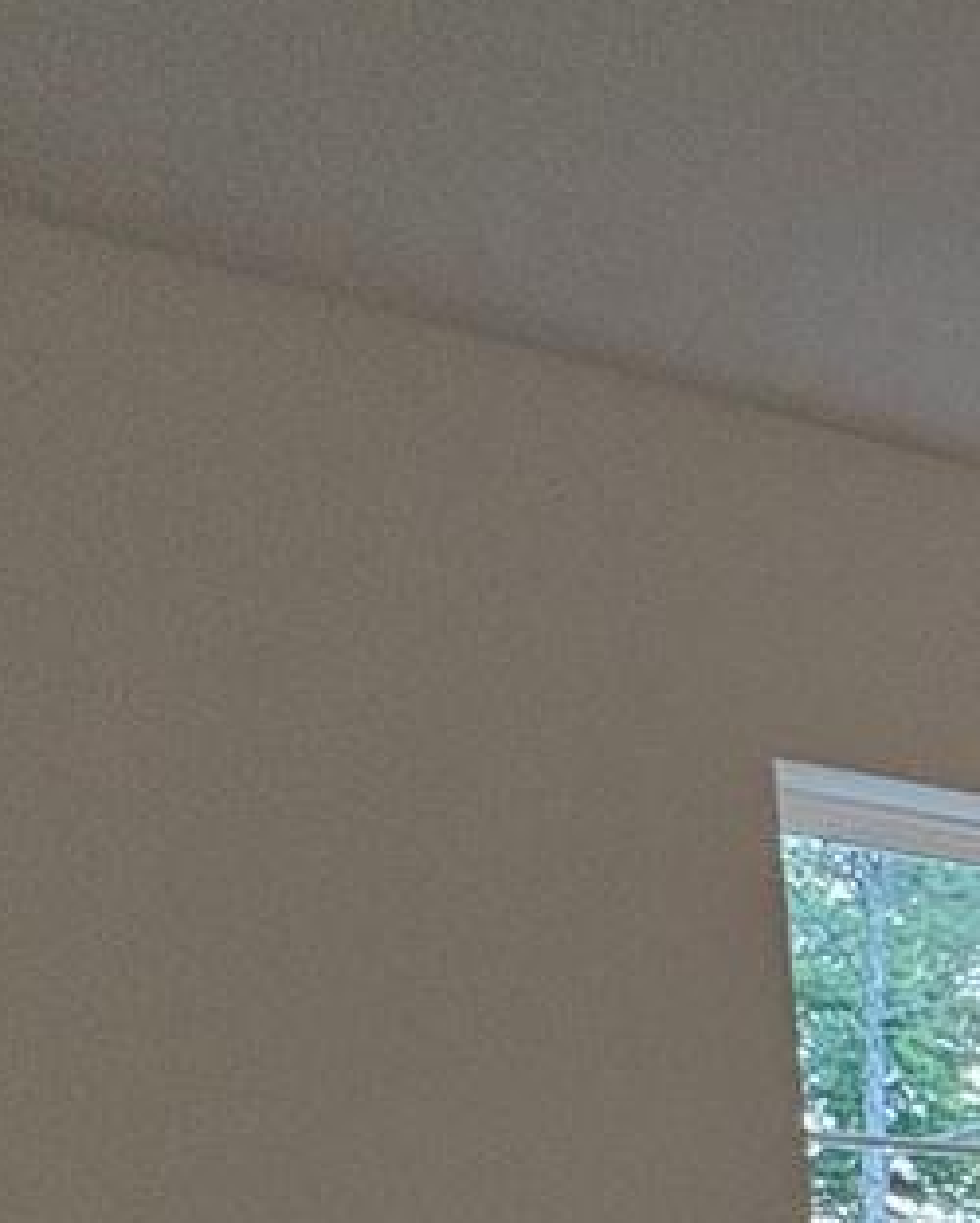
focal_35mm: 70
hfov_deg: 13.7
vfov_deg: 22.4
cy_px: 1823
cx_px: 2485
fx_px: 2535
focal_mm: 2.22
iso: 250
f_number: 2.2
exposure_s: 1/120
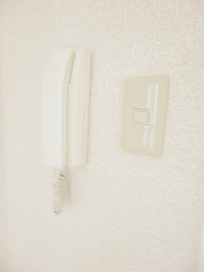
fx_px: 189
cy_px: 136
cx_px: 102
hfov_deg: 56.8
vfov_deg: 71.6
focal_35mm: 24
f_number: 3
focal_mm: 4.2
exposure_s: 1/15
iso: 800
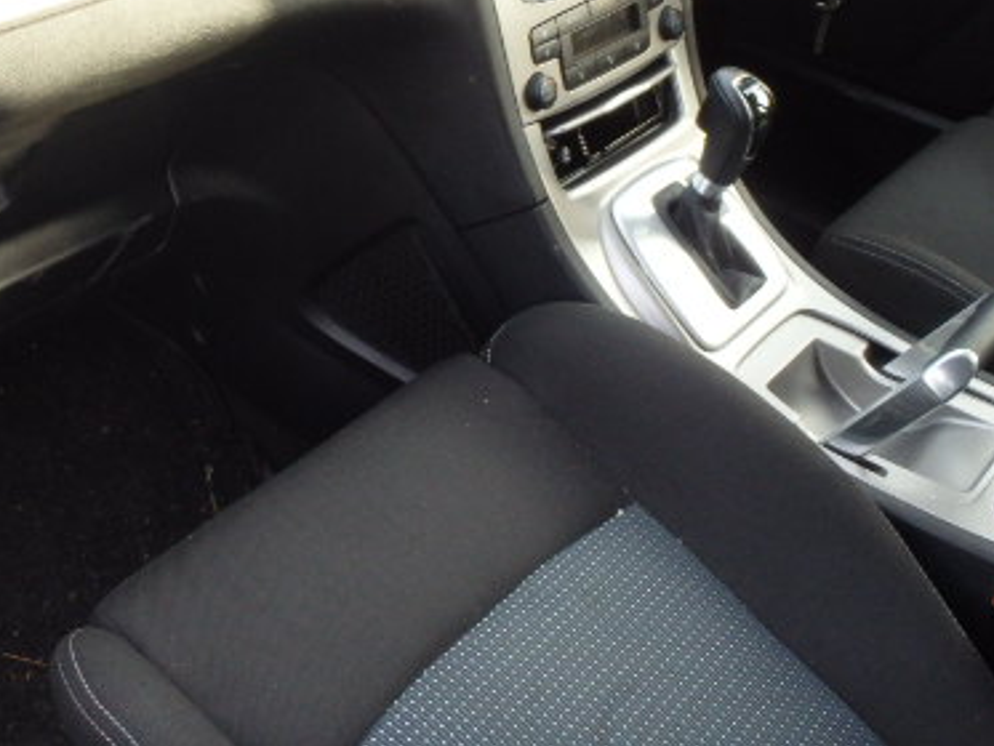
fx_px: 1379
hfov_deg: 38.7
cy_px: 128
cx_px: 256
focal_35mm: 48
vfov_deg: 29.5
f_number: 3.9
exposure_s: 1/80
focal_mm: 5
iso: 400
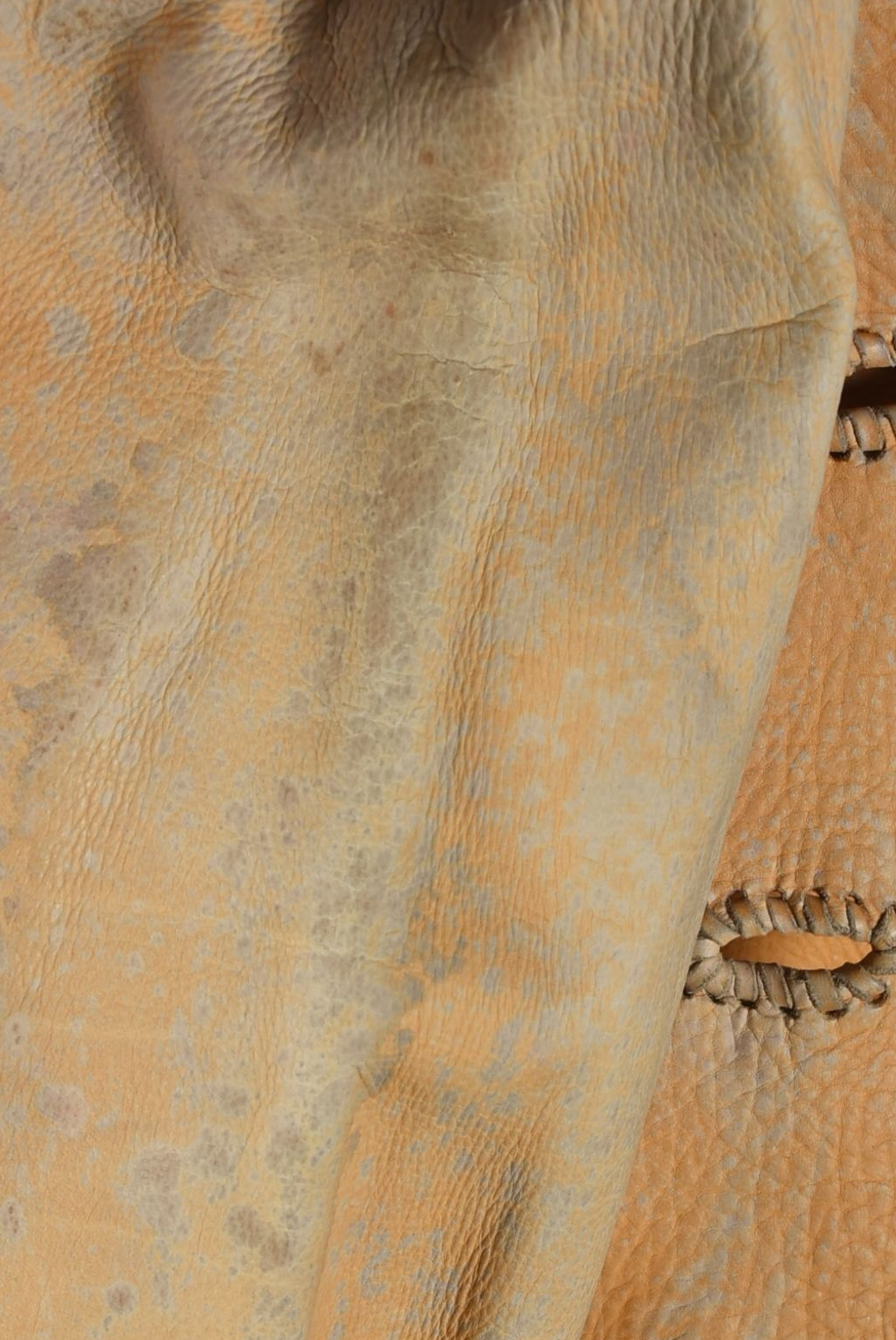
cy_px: 1032
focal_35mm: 102
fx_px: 3798
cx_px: 405
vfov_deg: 19.8
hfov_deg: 13.5
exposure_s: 1/125
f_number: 13
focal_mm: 35
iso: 200
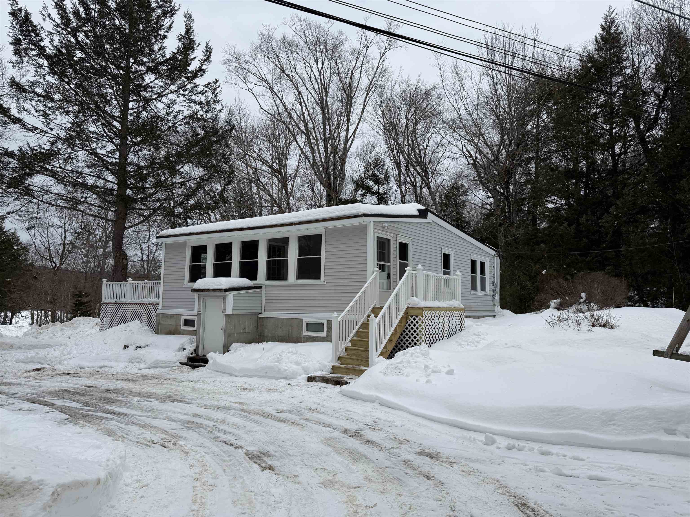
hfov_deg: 71.6
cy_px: 258
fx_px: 478
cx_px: 345
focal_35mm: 24
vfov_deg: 56.8
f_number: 1.78
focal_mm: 6.76
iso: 80
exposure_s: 1/4673
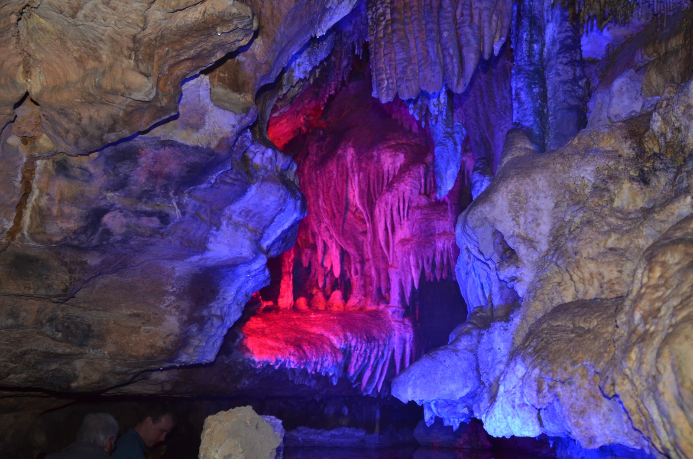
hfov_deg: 37.9
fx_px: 1008
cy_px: 230
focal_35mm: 52
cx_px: 346
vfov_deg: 25.6
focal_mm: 35
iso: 800
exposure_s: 1/60
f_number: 4
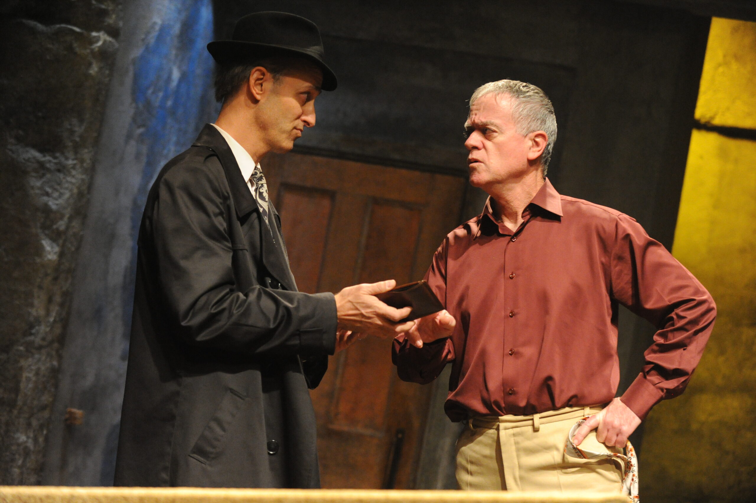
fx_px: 2056
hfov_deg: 20.8
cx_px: 378
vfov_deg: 13.9
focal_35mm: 98
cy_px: 252
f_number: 3.2
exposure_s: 1/2500
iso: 10000
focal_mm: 98
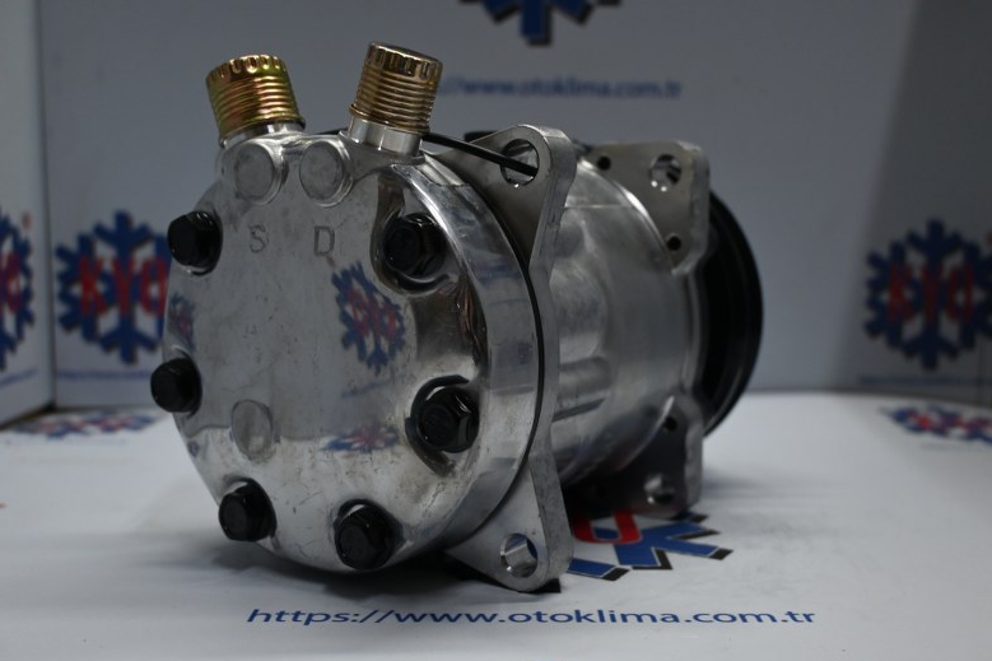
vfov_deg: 34.6
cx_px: 507
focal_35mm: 39
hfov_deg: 50.1
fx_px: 1061
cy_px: 337
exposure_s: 1/125
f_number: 4.2
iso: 560
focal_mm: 25
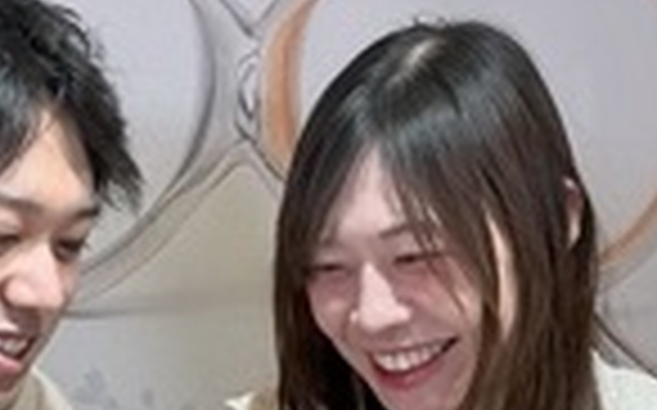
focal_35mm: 95
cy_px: 372
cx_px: 166
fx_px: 1700
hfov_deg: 21.7
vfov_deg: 13.6
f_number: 1.8
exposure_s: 1/120
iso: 64
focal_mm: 3
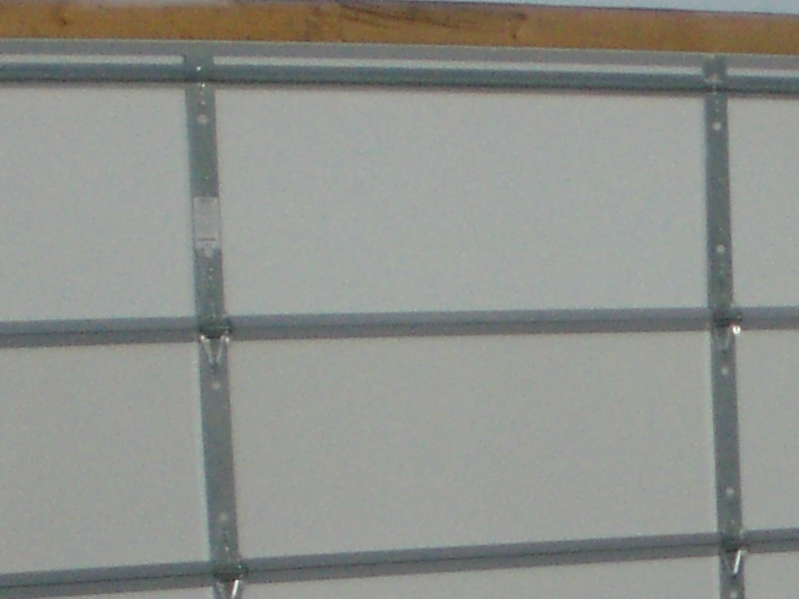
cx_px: 1287
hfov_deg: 13.1
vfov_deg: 10.1
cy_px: 1026
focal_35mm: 140
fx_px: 3231
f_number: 3.1
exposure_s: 1/30
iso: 200
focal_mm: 6.3
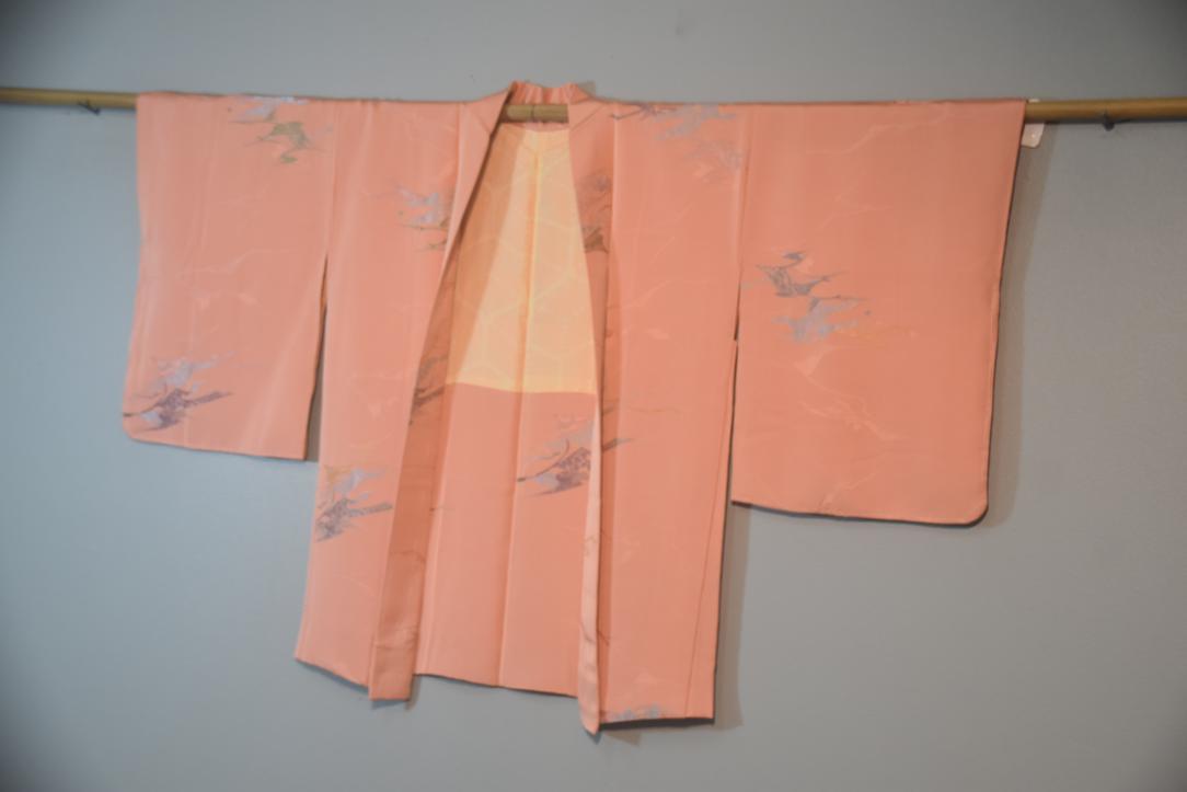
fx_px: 1880
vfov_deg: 23.8
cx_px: 594
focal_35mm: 57
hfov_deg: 35.0
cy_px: 396
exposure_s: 1/80
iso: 400
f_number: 4.2
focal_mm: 38
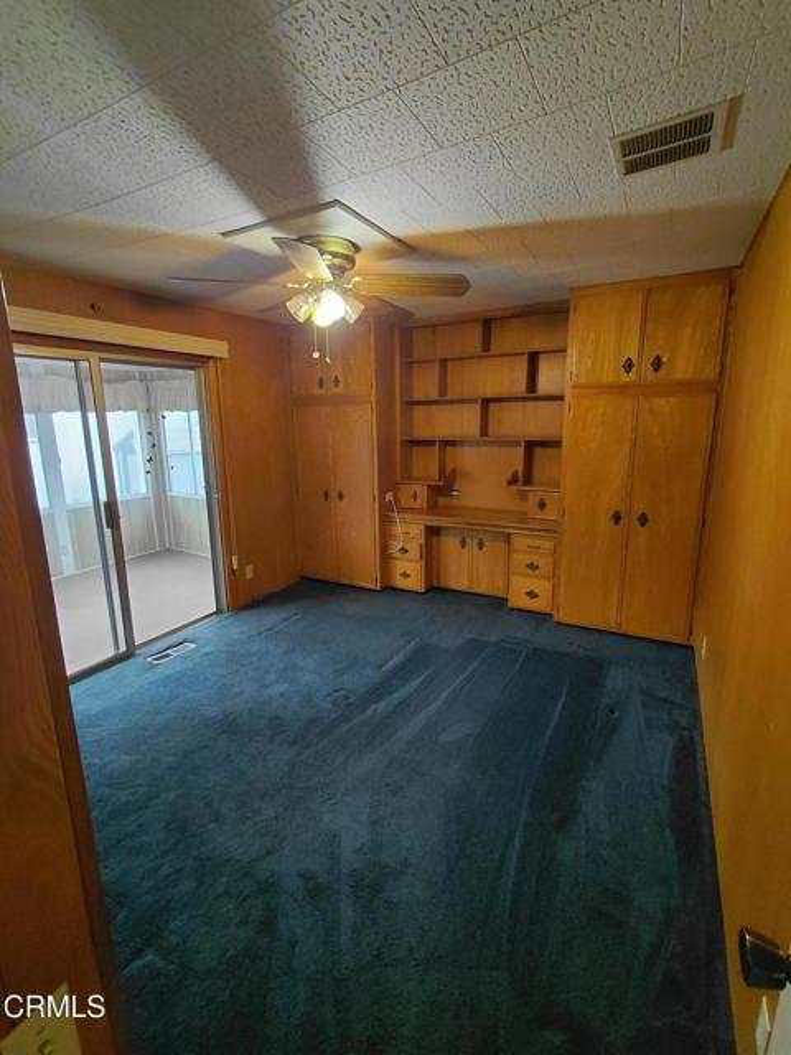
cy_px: 528
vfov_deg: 94.5
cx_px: 396
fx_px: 487
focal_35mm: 16
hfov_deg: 78.1
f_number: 2.2
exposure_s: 1/40
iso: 250
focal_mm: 1.64
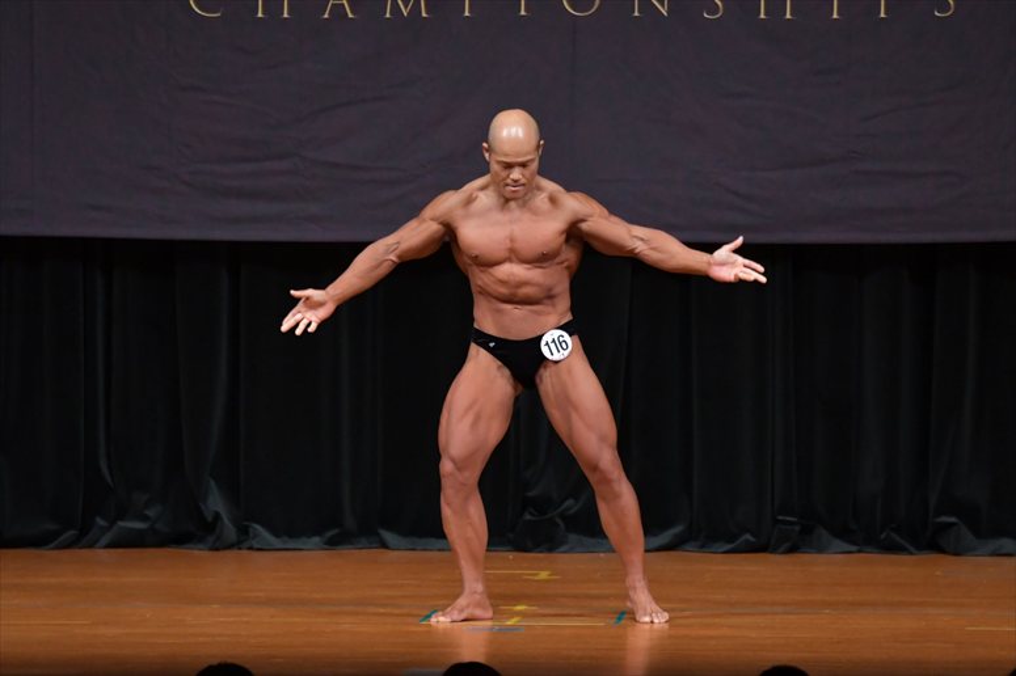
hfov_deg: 7.6
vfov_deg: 5.1
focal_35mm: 270
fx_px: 7616
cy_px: 338
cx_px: 508
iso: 4000
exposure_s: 1/400
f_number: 5.6
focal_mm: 180
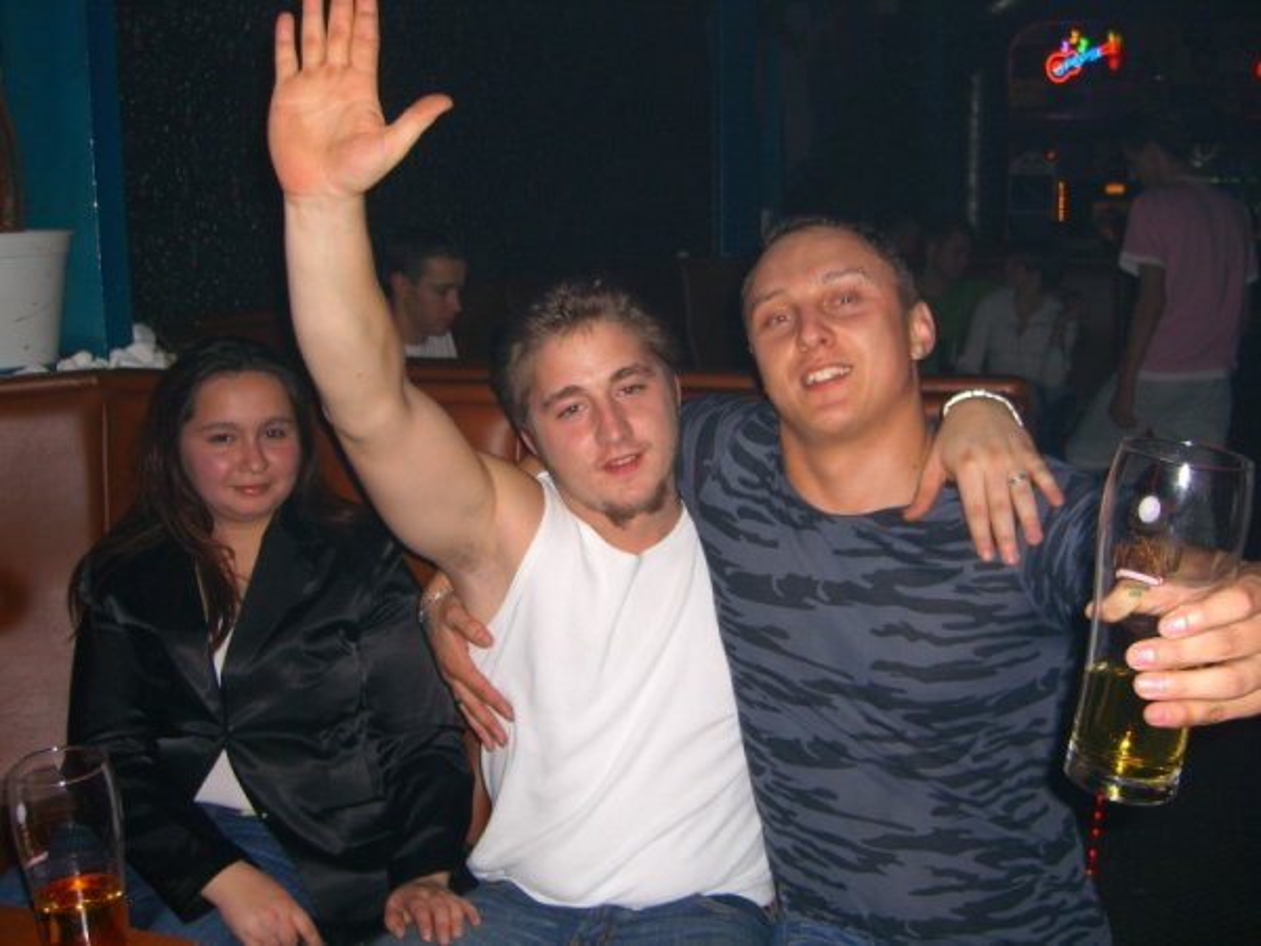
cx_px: 630
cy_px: 473
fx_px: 1384
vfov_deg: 37.7
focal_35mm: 38
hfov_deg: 49.0
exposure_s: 1/60
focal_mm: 7.9
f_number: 2.8
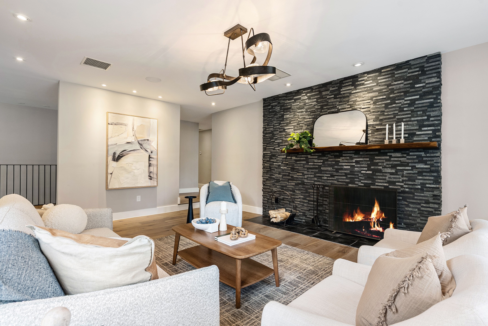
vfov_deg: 70.4
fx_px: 230
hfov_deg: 93.3
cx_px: 244
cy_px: 163
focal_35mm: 17
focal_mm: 17
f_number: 8
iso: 800
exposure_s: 1/10
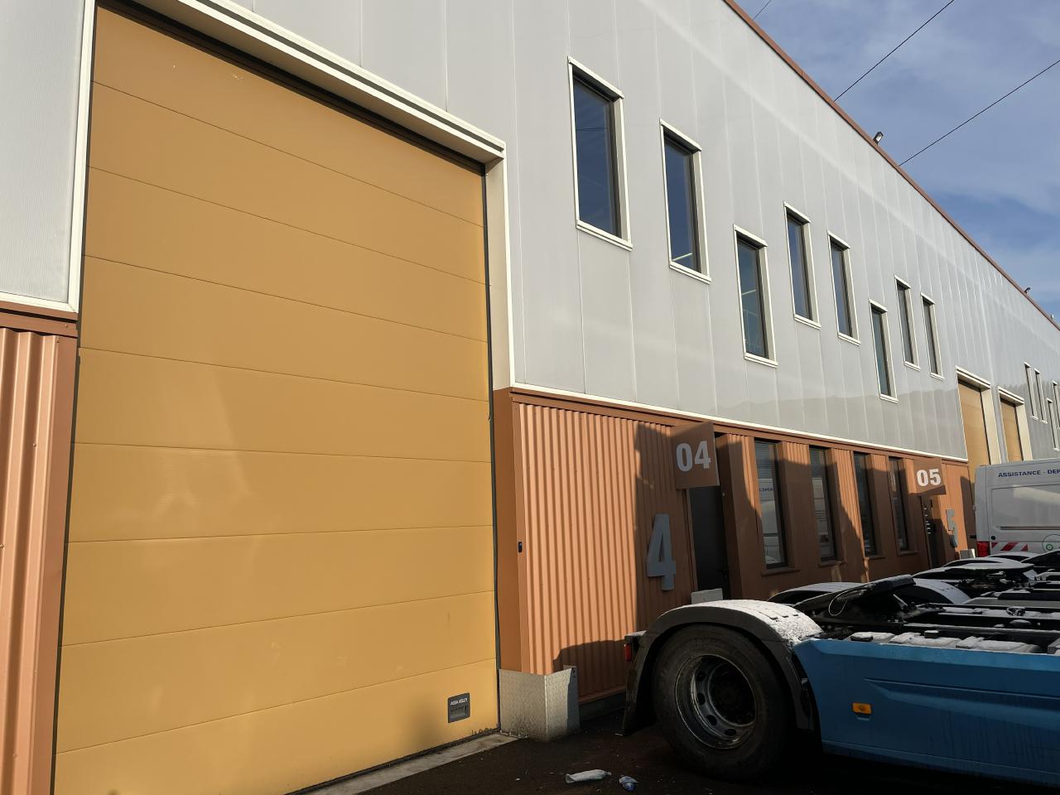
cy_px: 398
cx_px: 530
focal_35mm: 26
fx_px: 796
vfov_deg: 53.1
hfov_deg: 67.3
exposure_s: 1/5291
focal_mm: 4.2
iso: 32
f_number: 1.6
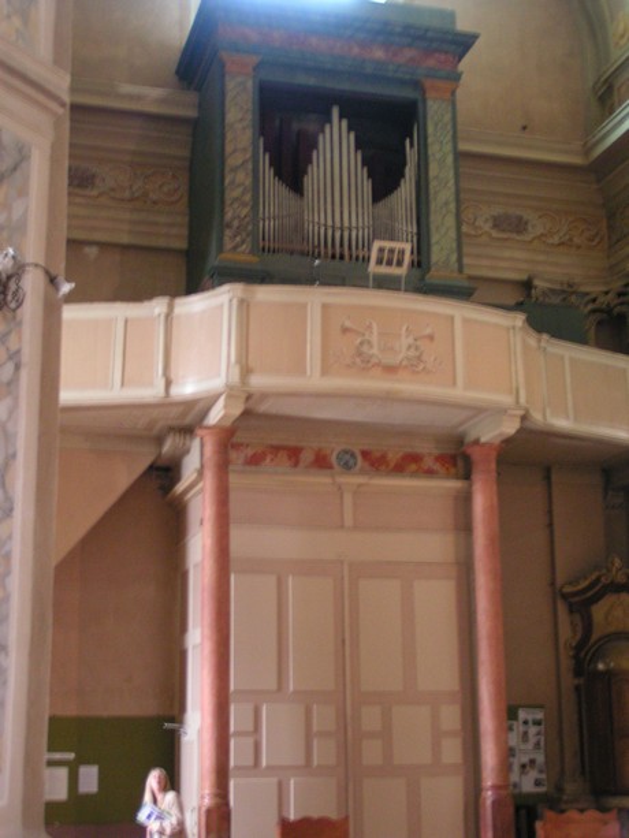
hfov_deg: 27.0
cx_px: 314
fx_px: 1308
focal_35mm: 54
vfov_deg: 35.5
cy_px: 419
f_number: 3.2
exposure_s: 1/3
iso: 200
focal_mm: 8.3
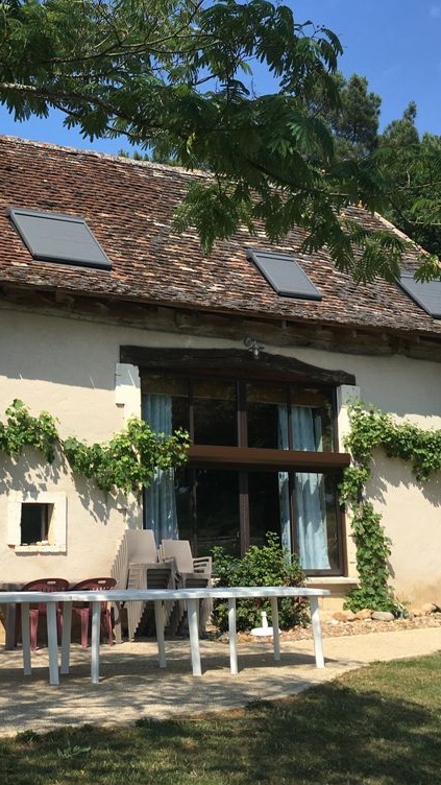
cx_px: 65
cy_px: 394
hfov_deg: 27.0
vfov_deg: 47.4
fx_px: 894
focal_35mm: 43
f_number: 2.2
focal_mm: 4.15
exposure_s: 1/1508
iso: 25
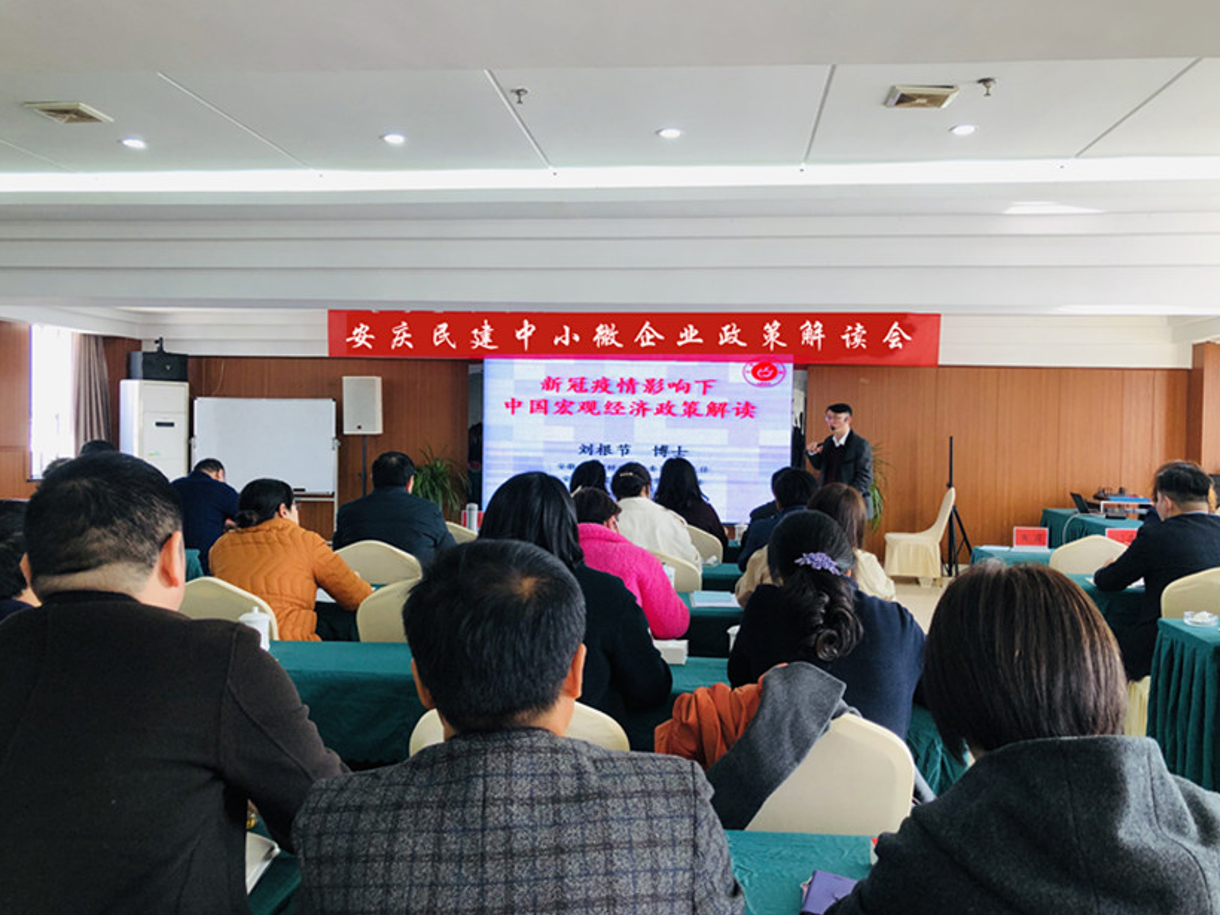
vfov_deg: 48.2
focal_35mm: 29
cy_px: 466
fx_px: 1022
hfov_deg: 61.7
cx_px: 623
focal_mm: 3.99
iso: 25
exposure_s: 1/50
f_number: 1.8
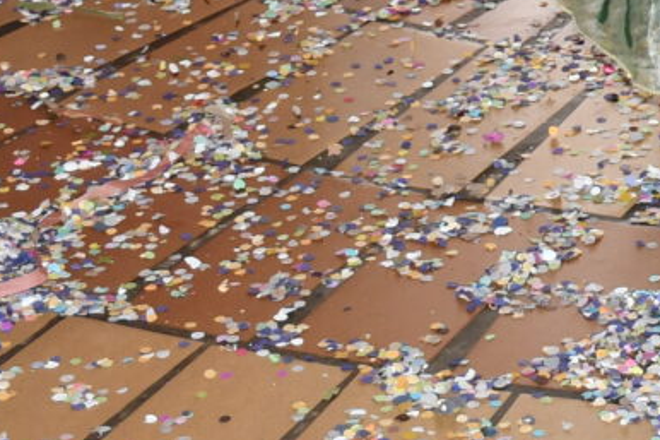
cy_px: -507
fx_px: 3647
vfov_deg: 6.6
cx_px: 1137
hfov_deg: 9.9
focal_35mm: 199
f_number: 4
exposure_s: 1/200
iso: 200
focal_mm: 27
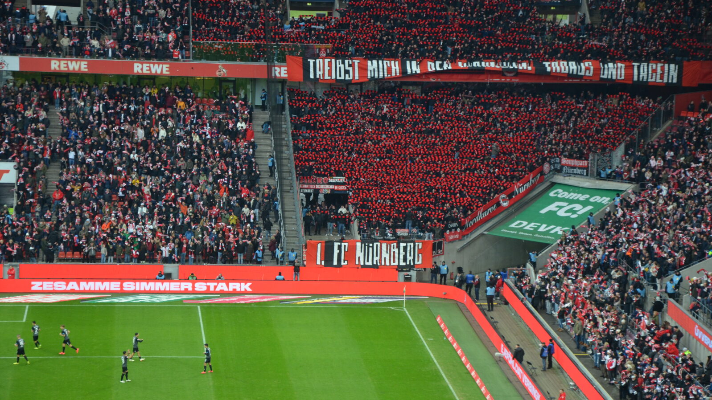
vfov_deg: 9.1
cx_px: 356
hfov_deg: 16.1
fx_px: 2521
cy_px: 203
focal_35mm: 134
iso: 800
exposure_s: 1/250
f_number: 5.6
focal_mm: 85
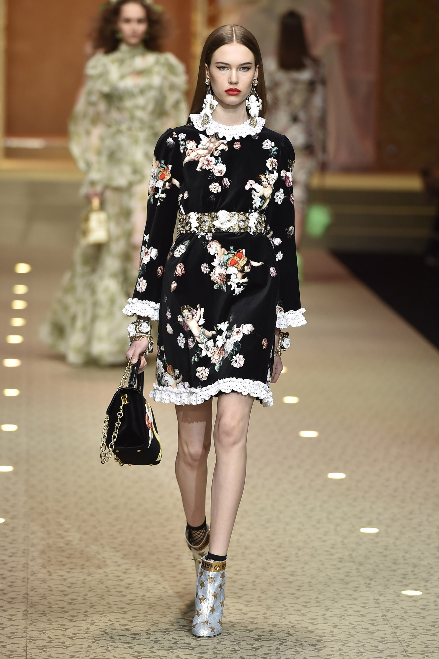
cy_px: 330
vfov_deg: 10.3
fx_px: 3662
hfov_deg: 6.9
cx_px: 220
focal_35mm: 200
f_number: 4
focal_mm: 200
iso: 1600
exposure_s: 1/1600
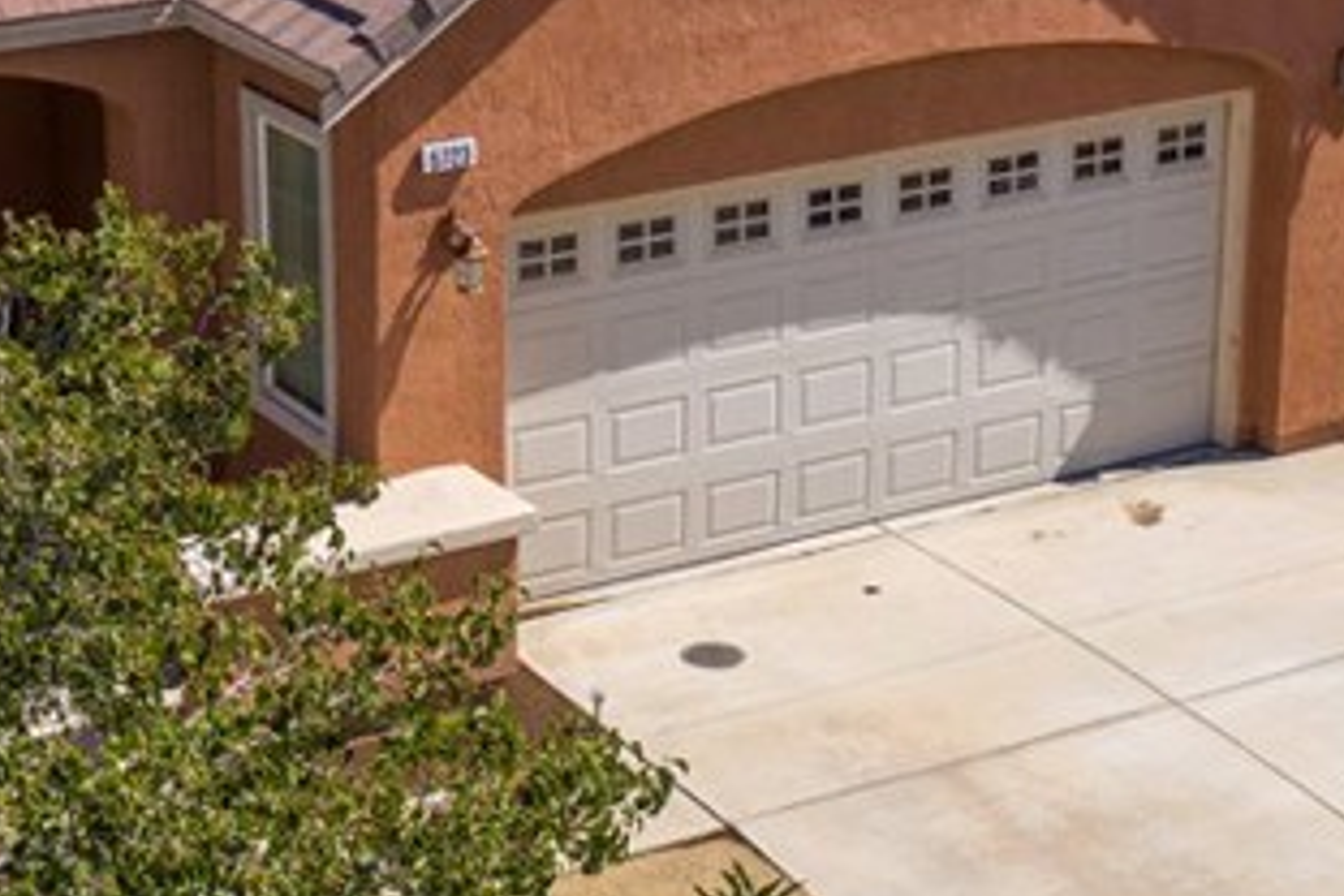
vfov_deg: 14.7
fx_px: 3434
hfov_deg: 22.0
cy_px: 69
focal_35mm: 92
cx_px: 414
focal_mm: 10.26
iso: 100
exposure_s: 1/2500
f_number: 2.8
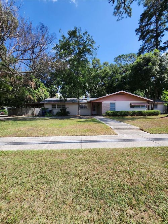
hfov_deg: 89.9
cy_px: 112
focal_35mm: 13
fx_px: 84
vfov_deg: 106.2
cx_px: 84
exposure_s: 1/667
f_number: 2.2
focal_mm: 1.74
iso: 32
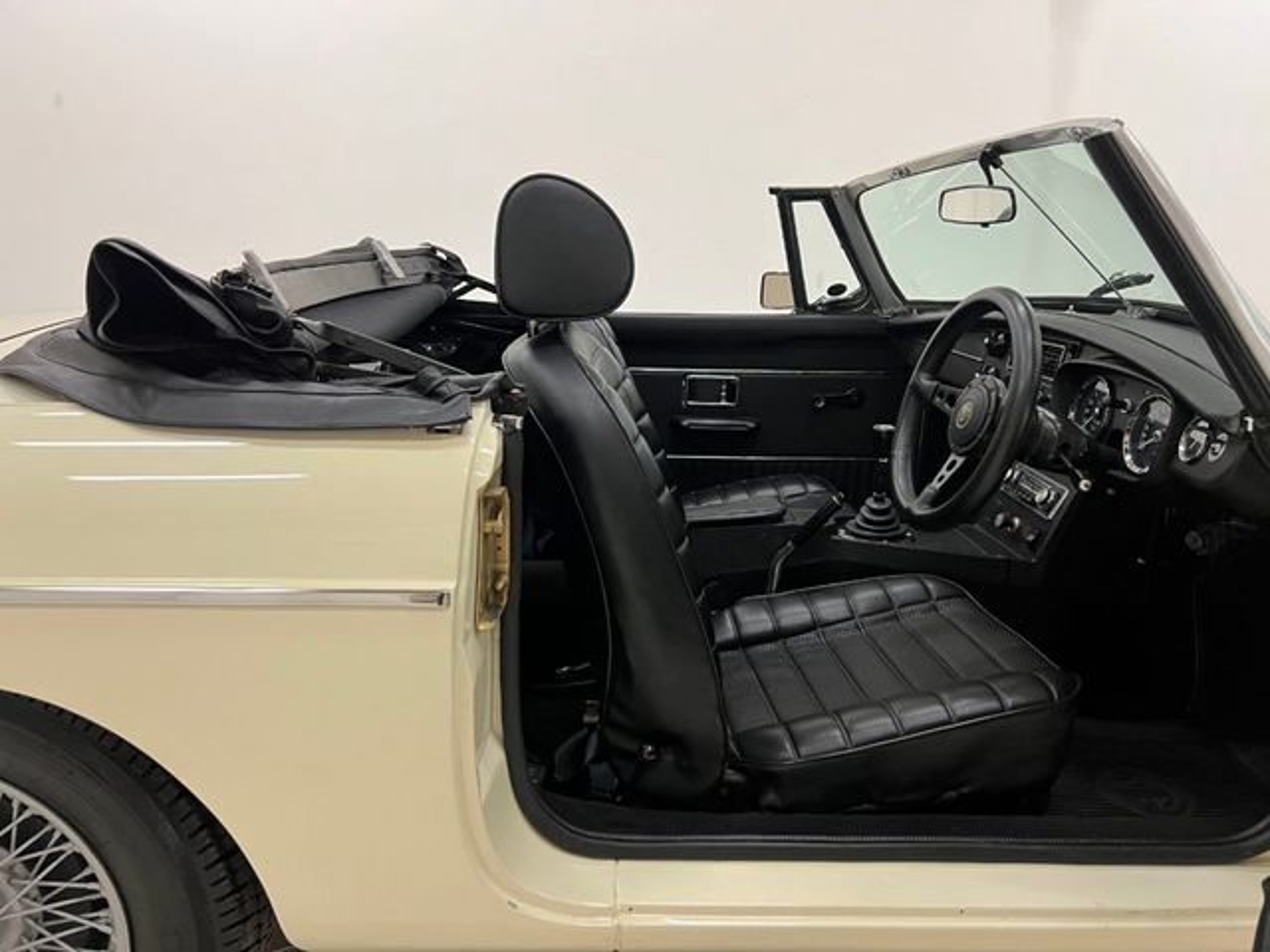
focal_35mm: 26
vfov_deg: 53.1
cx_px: 635
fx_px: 954
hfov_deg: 67.3
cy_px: 476
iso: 125
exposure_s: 1/60
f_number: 1.5
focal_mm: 5.7
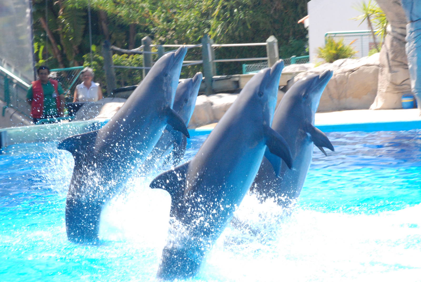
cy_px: 141
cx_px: 210
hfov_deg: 9.1
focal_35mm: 225
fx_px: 2634
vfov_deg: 6.1
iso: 1600
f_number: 25
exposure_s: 1/160
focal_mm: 150
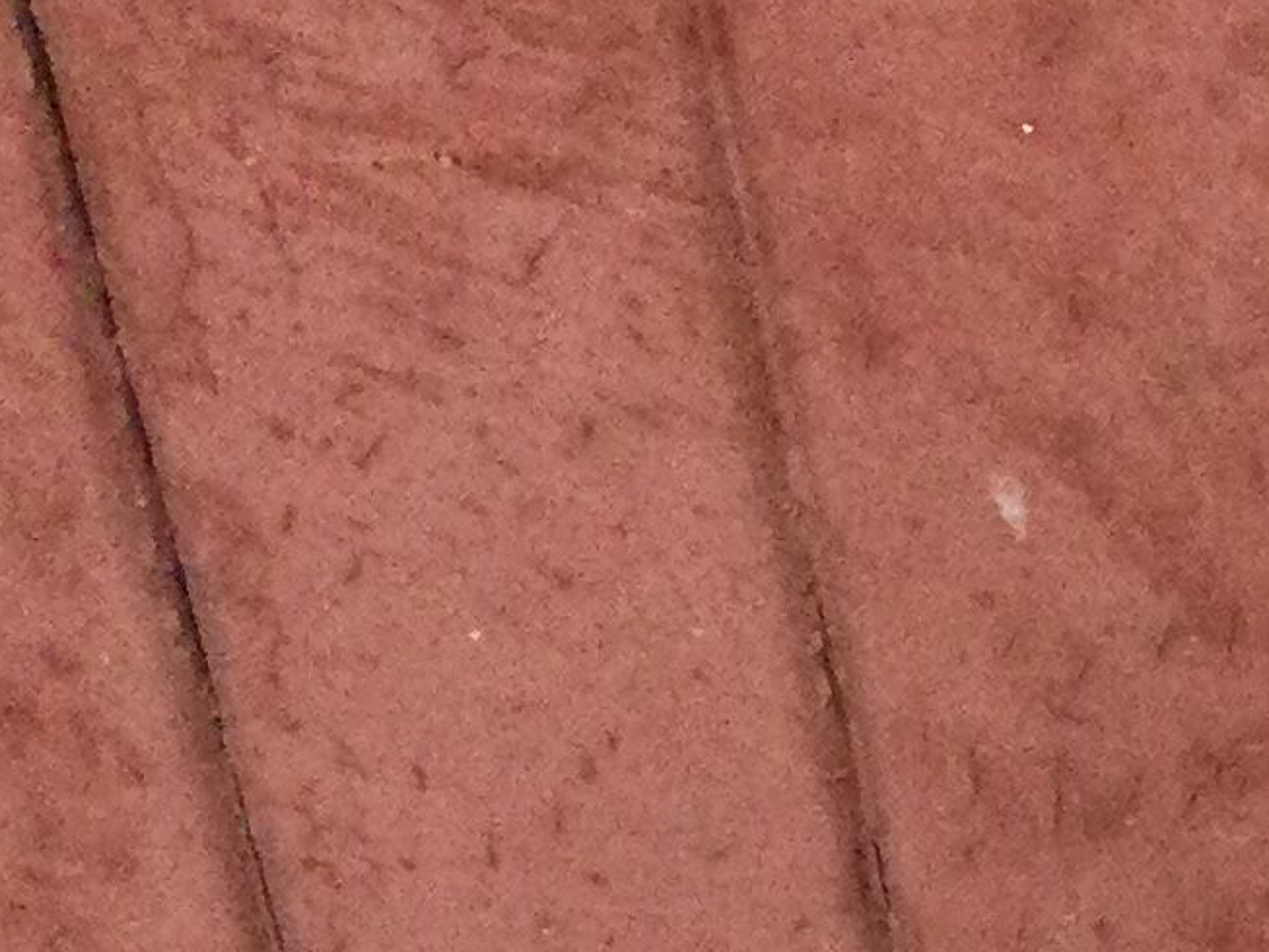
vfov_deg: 8.8
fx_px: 5683
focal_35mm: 155
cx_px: 2851
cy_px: 2186
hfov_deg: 11.1
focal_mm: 3.3
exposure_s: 1/33
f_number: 2.4
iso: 50
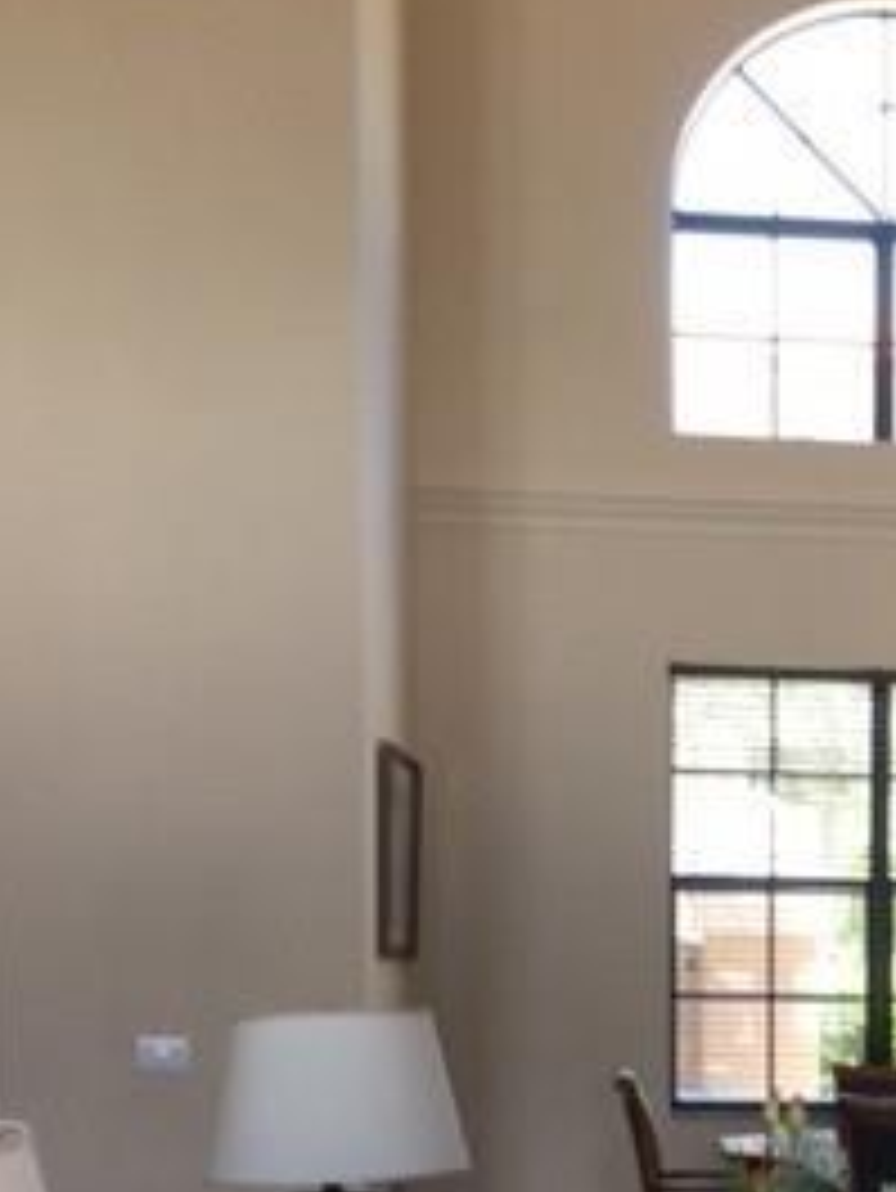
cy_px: 1062
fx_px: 2414
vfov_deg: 26.9
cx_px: 995
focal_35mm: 70
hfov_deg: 20.1
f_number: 2.2
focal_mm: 4.15
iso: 25
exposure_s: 1/60
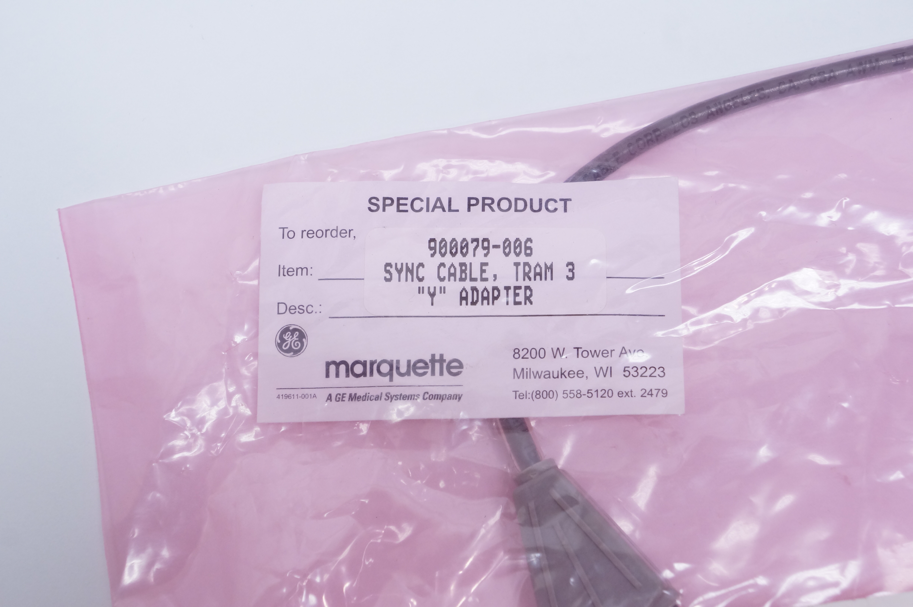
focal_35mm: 64
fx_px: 1634
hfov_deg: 31.2
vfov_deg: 21.0
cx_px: 456
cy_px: 304
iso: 800
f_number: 7.1
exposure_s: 1/50
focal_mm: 43
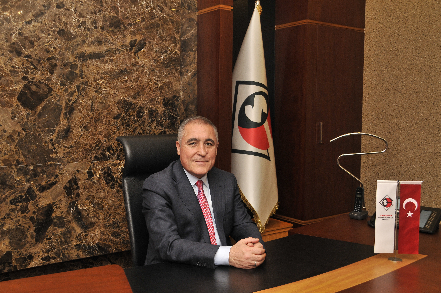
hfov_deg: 51.3
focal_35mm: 38
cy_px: 146
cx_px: 220
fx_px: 459
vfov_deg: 35.4
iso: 500
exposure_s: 1/60
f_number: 7.1
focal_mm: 25
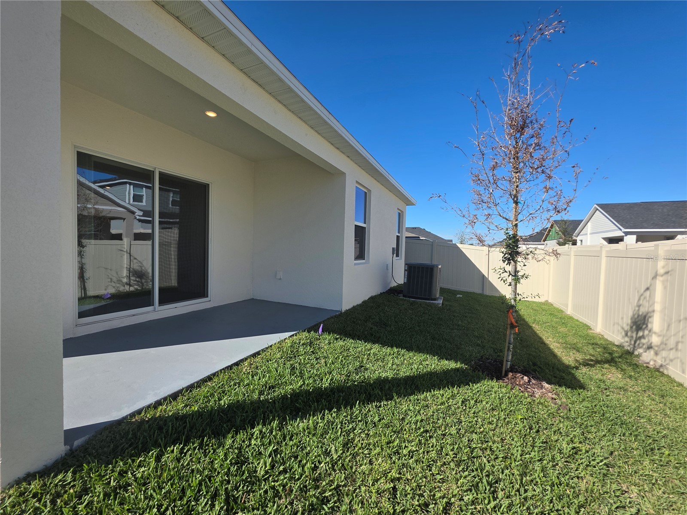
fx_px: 258
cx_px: 344
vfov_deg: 89.9
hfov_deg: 106.2
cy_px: 258
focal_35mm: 13
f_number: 1.9
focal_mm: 2.2
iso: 40
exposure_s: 1/2271
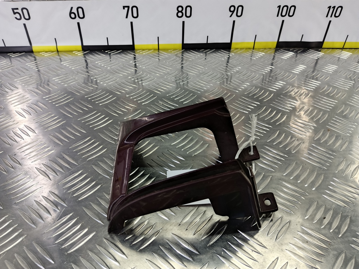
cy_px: 134
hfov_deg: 73.9
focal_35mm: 23
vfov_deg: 58.9
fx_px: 239
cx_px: 180
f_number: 1.6
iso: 110
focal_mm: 4.11
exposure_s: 1/33.3
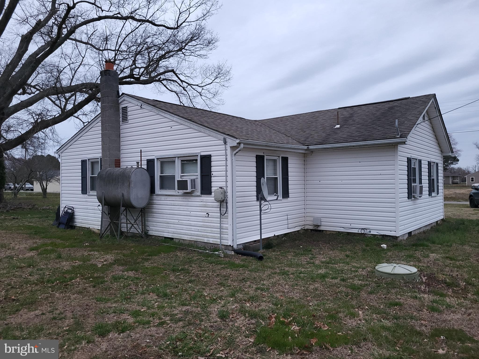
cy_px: 180
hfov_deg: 67.3
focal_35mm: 26
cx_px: 240
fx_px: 360
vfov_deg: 53.1
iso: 320
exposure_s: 1/120
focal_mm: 5.4
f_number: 1.8
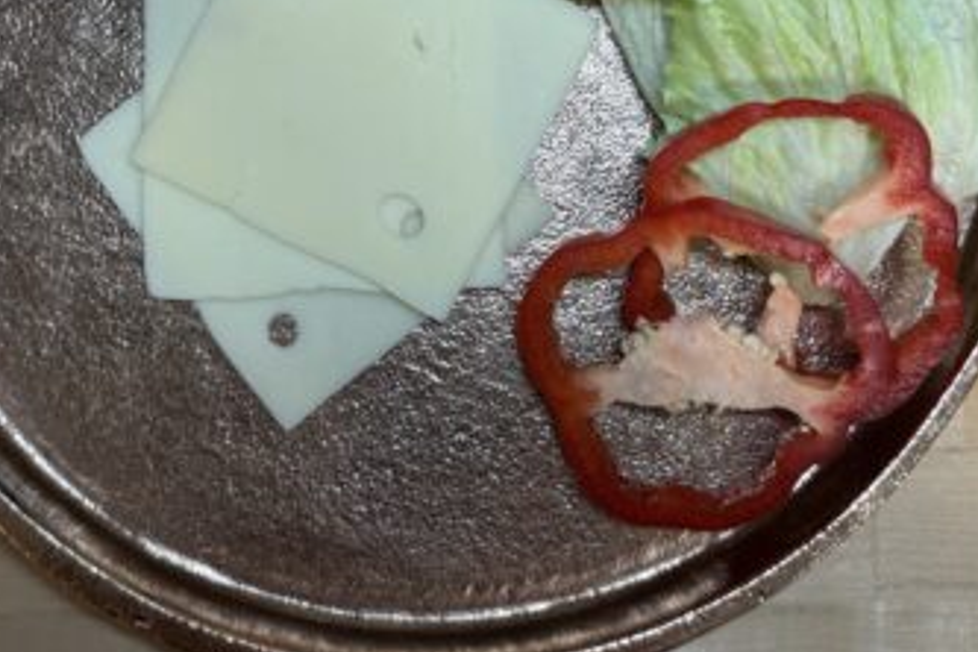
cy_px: 57
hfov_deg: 39.5
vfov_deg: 26.1
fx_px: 1358
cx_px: 429
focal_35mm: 50
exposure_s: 1/60
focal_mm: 6.76
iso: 160
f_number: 1.78
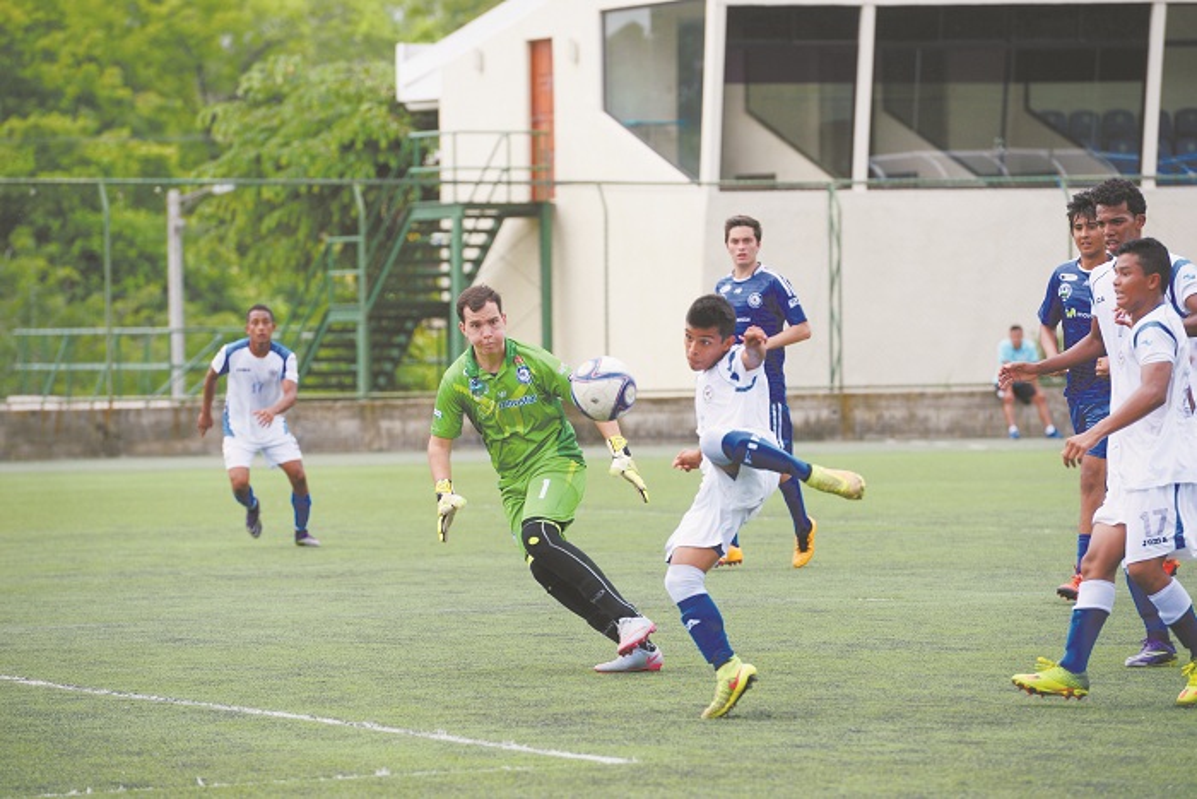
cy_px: 400
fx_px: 6485
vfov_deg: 7.0
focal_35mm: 195
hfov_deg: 10.5
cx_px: 598
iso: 320
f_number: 5
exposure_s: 1/1600
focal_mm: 195
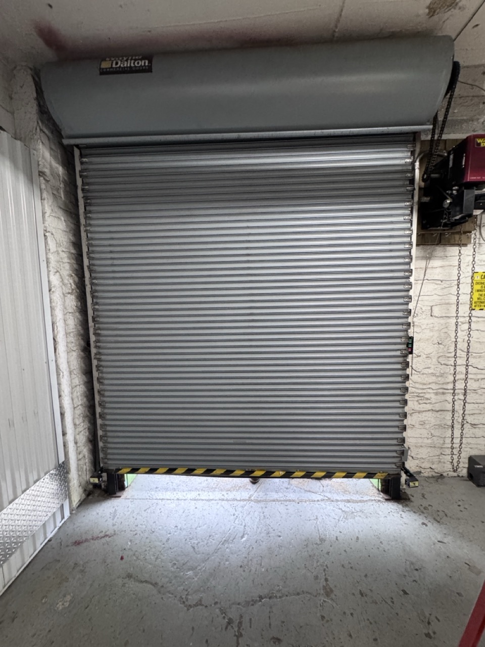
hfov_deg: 85.7
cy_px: 324
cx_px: 242
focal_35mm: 14
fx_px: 262
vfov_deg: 102.1
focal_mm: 2.22
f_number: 2.2
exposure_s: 1/60
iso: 800
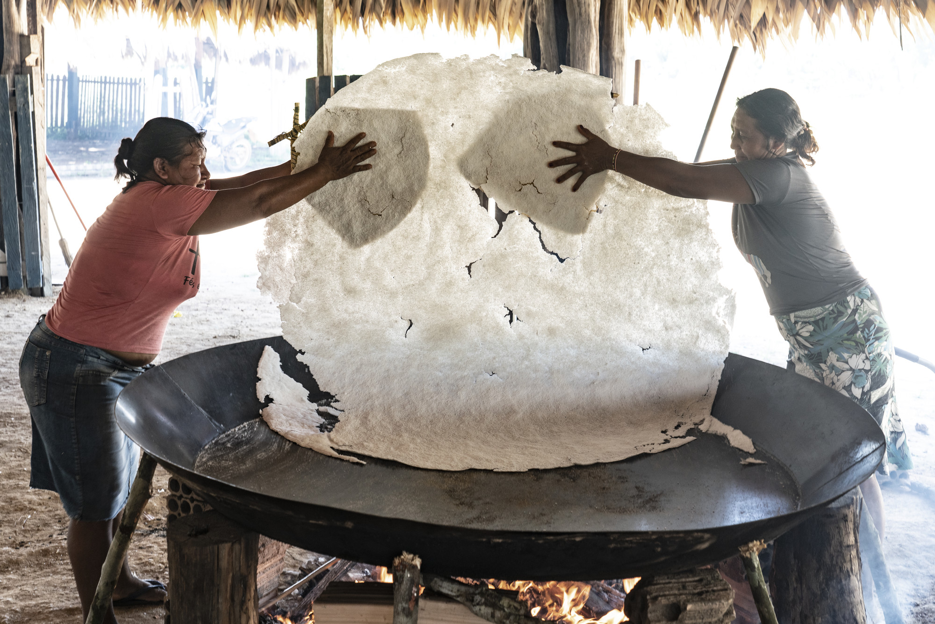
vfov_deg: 27.5
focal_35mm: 49
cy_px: 312
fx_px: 1273
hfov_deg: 40.3
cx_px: 468
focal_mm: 49
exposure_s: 1/50
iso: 640
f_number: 7.1
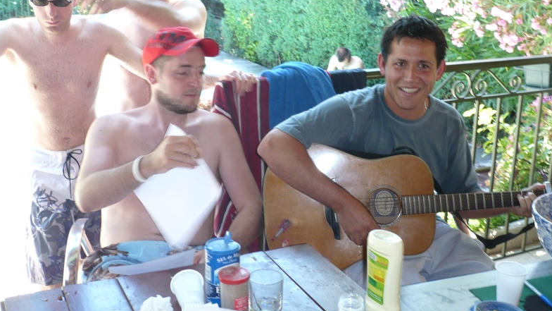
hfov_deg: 41.3
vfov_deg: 23.8
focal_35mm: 50
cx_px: 278
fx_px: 732
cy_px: 102
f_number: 3.2
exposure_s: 1/30
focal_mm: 7.5
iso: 125
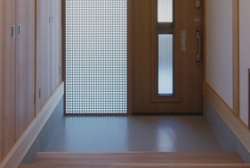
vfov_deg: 36.9
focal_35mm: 32
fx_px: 222
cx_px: 144
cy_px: 0
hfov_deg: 58.4
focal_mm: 10
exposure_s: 1/3.33
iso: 400
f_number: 16
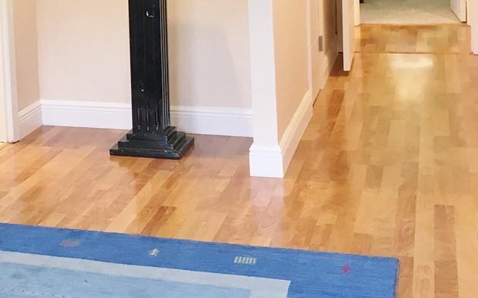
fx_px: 1016
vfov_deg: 16.3
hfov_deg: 25.0
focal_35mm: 78
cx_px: -17
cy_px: -24
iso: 50
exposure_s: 1/30
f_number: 2.2
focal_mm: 4.15
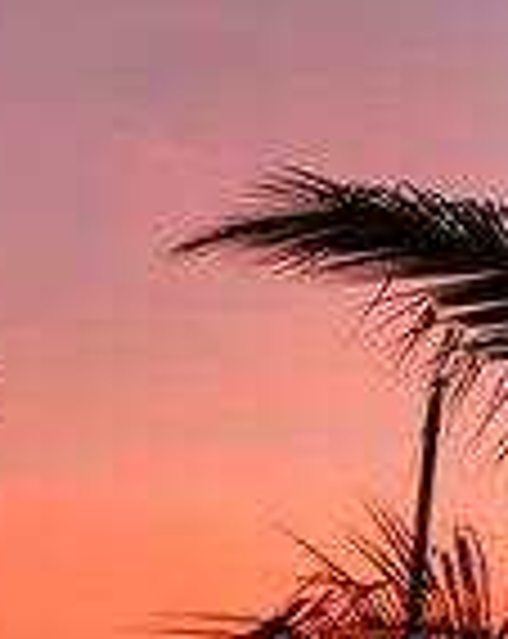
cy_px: 432
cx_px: 202
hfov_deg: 8.5
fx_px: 3432
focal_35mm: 182
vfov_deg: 10.6
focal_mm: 5.56
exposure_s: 1/100
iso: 100
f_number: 1.6
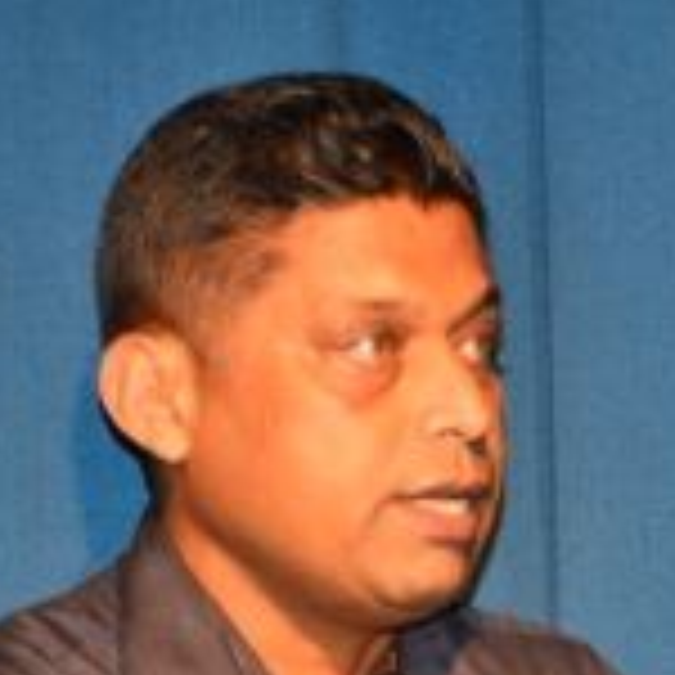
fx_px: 7876
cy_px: 889
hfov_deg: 4.9
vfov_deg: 4.9
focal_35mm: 357
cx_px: 932
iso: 400
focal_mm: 70
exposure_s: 1/60
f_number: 5
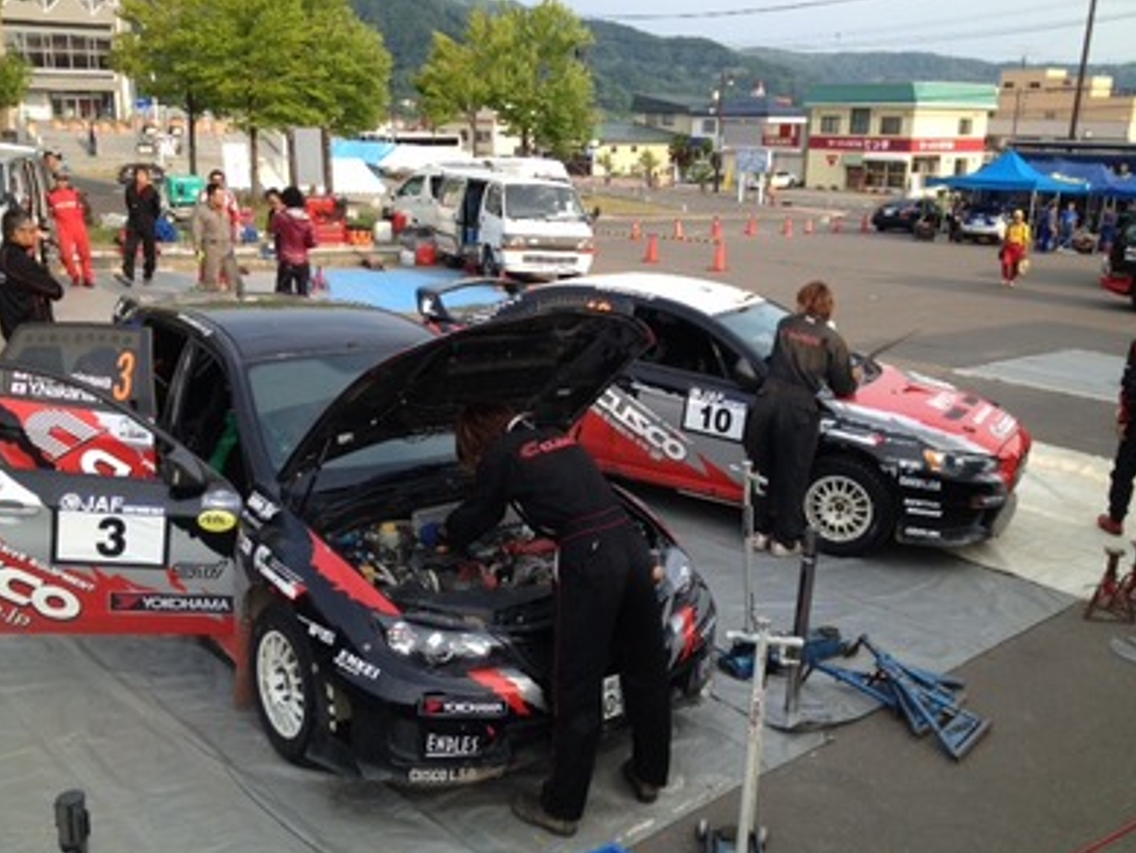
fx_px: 1182
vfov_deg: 39.7
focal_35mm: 36
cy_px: 424
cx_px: 558
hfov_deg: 51.3
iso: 64
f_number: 2.4
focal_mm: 4.28
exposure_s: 1/627
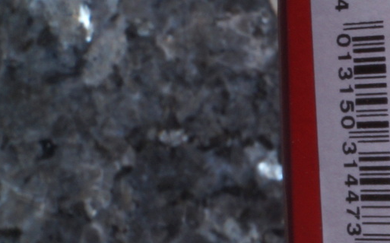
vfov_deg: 8.4
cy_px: 250
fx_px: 1647
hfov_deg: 12.5
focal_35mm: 155
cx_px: 679
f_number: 25
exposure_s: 1/60
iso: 125
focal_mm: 26
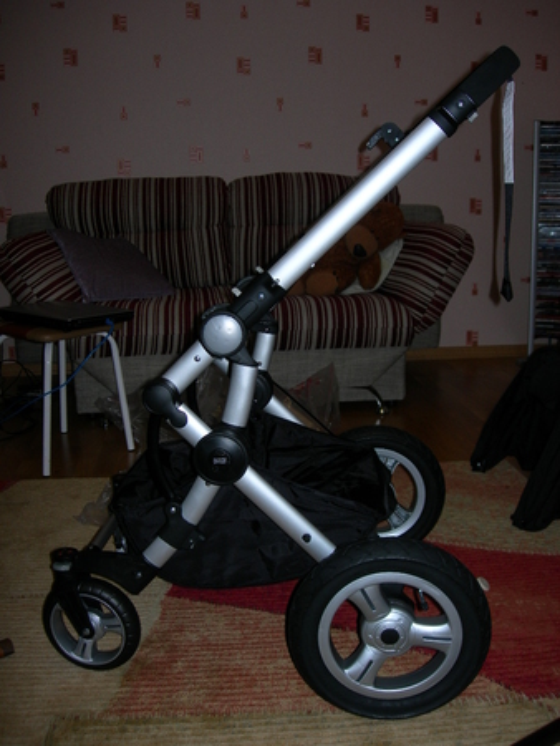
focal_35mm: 38
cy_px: 373
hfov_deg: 37.8
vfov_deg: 49.0
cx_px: 280
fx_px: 819
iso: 50
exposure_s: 1/60.1
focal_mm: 7.8
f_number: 2.8
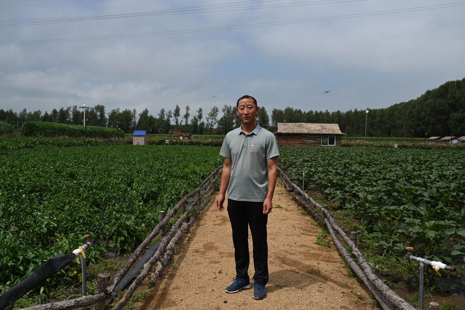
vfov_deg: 38.9
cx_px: 232
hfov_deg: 55.8
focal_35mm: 34
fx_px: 439
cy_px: 155
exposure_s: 1/3200
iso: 400
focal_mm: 34
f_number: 7.1
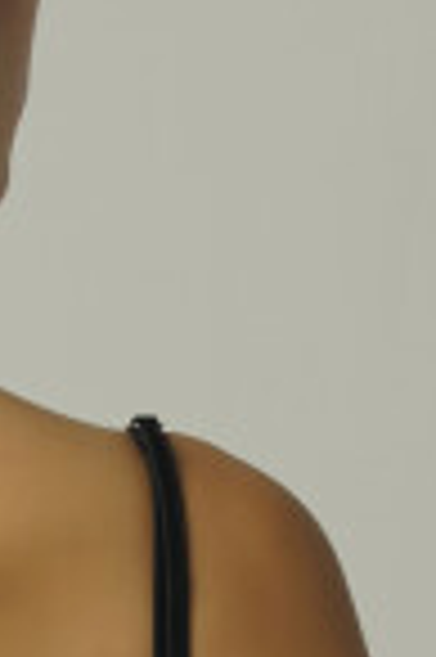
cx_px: -139
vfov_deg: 2.4
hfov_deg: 1.6
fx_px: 15696
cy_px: 1130
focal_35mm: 862
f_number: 9
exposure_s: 1/125
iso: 100
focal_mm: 168
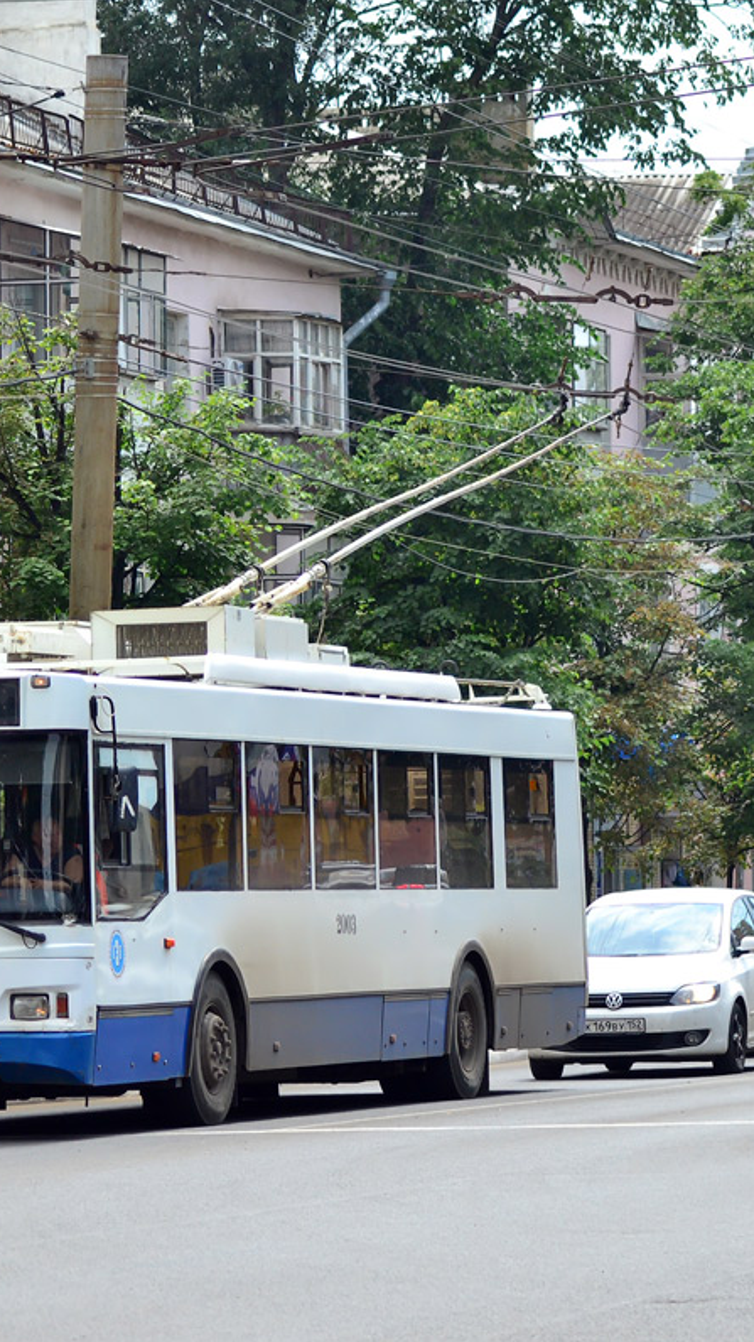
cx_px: 56
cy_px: 674
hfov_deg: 7.3
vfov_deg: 13.0
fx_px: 5902
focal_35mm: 166
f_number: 6.3
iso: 400
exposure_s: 1/1000
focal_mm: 70
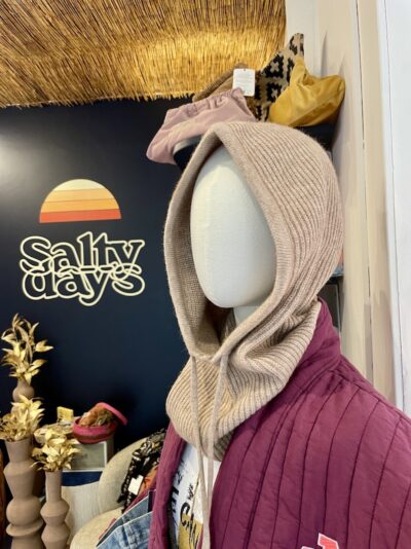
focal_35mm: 26
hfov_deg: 53.0
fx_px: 412
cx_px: 206
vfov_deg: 67.3
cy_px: 274
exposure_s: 1/50
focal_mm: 4.2
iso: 160
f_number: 1.6
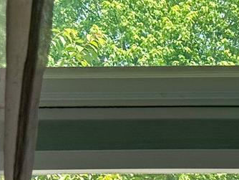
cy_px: 413
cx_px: 556
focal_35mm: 147
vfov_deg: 9.2
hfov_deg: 11.4
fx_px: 1016
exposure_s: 1/1500
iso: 80
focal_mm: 6.86
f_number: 1.8
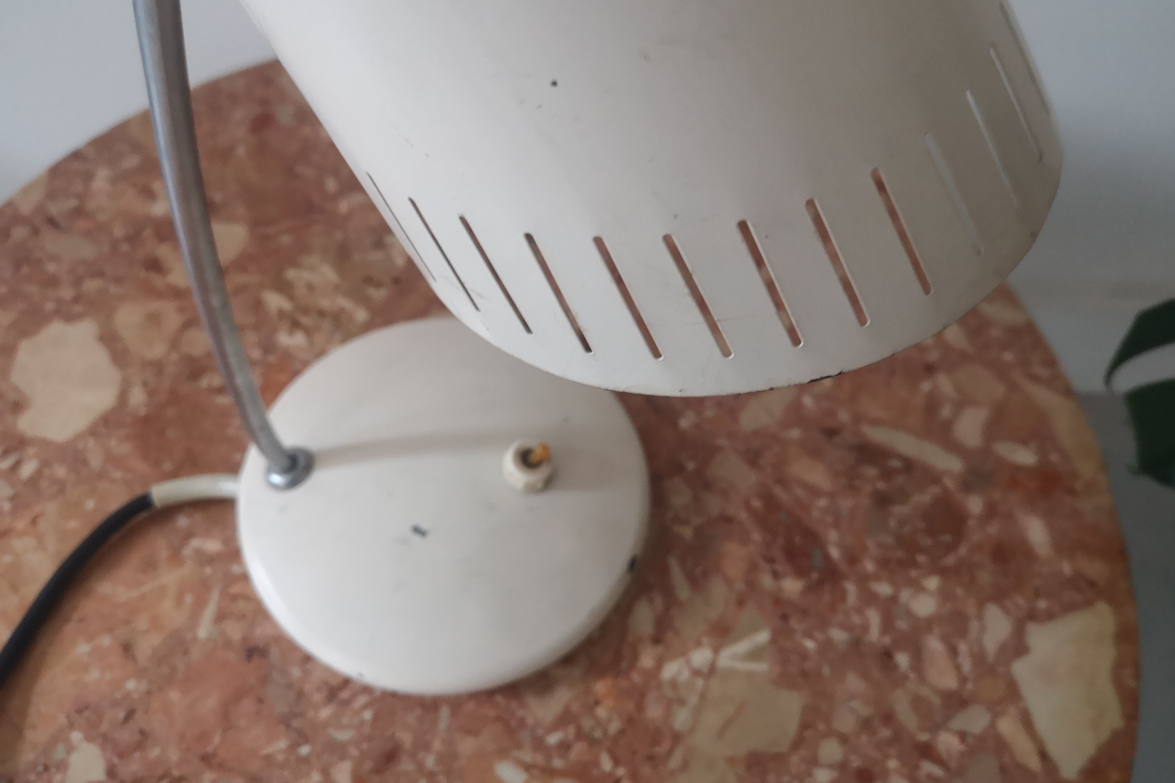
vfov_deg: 44.9
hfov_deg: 63.7
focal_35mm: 29
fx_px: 946
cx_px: 581
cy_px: 370
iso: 320
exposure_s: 1/25
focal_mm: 3.95
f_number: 1.8
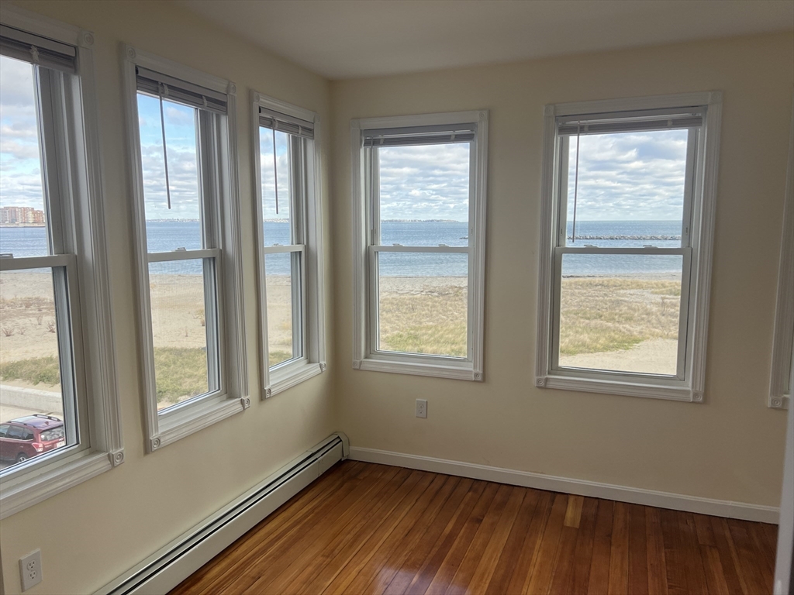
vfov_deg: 53.1
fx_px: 596
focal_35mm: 26
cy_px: 298
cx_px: 397
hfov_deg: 67.3
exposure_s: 1/591
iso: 50
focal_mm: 5.7
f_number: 1.5
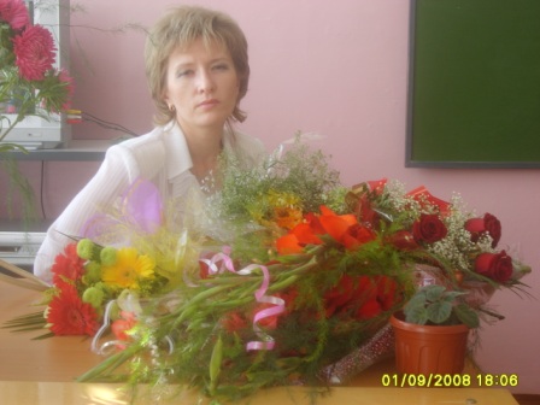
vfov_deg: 24.0
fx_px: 952
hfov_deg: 31.7
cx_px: 270
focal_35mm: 61
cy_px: 202
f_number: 3.6
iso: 69
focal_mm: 10.3
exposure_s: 1/45
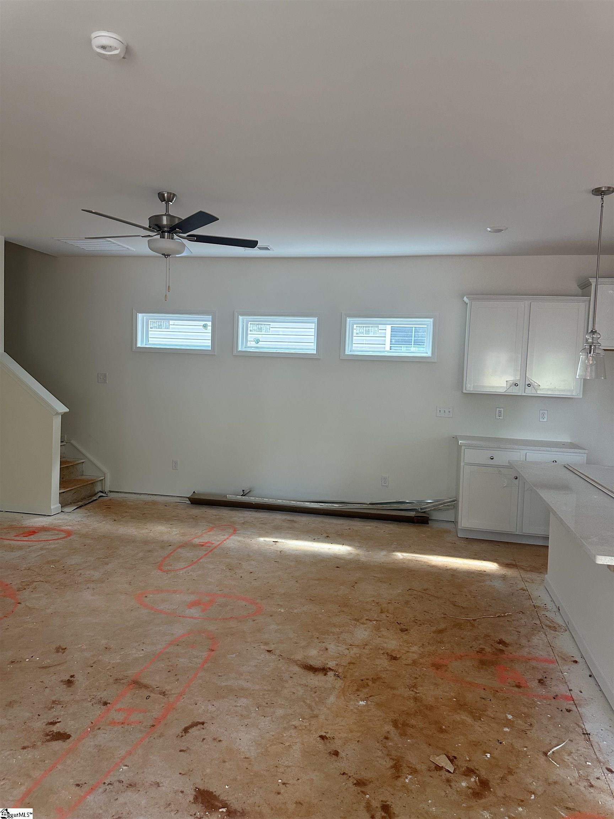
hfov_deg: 56.8
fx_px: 568
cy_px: 410
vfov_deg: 71.6
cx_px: 307
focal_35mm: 24
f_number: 1.78
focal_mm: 6.86
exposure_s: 1/121
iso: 200
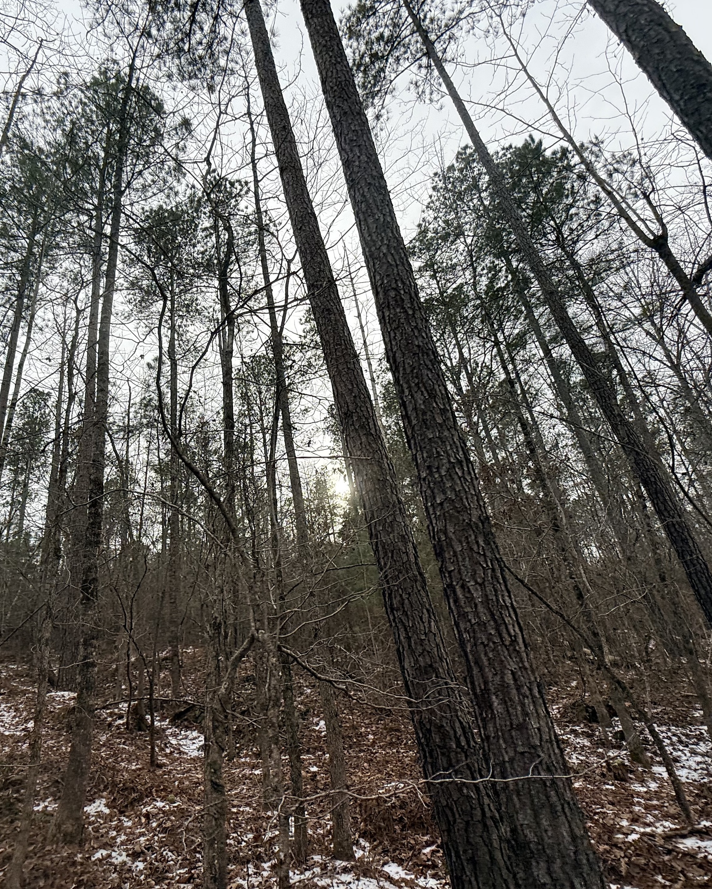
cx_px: 300
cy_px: 458
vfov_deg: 83.3
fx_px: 500
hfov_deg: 70.4
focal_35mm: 19
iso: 50
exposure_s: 1/638
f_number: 2.2
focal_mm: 2.22
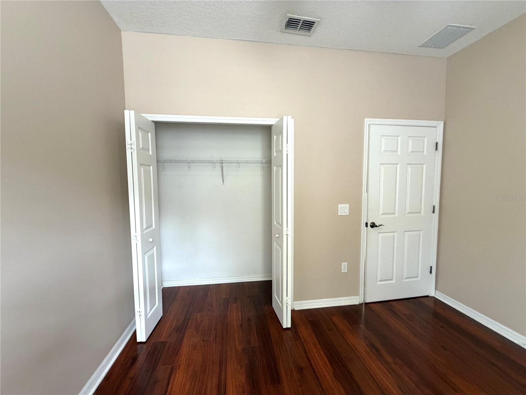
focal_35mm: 14
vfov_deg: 85.7
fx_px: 213
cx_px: 263
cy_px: 198
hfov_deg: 102.1
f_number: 2.2
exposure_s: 1/88
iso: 320
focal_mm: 2.22
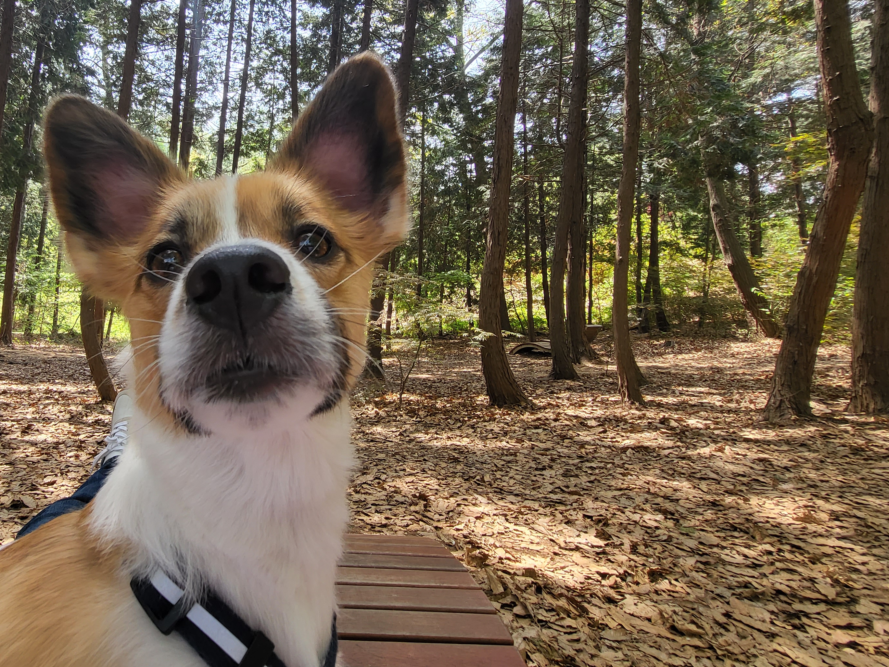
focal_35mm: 19
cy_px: 235
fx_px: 488
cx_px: 289
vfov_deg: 67.2
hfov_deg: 81.5
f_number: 2.2
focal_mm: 1.74
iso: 50
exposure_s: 1/119
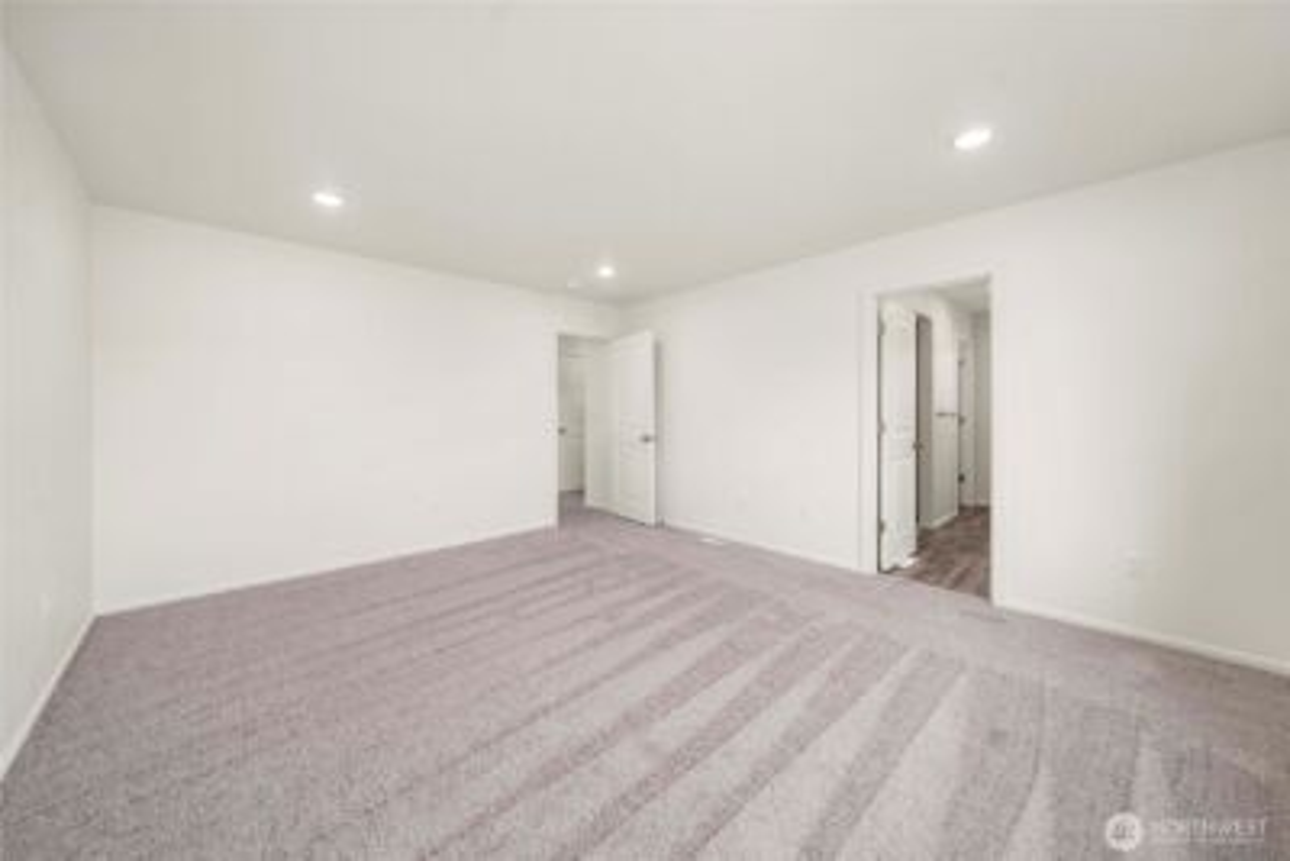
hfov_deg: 112.6
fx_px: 430
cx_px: 645
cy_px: 430
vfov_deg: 90.1
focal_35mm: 12
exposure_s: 1/80
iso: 80
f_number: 6.3
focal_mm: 12
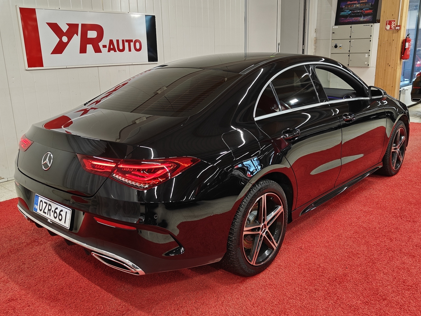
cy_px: 159
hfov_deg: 55.4
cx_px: 209
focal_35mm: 33
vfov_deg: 42.9
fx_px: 401
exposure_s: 1/52
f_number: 1.8
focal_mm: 5.59
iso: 100
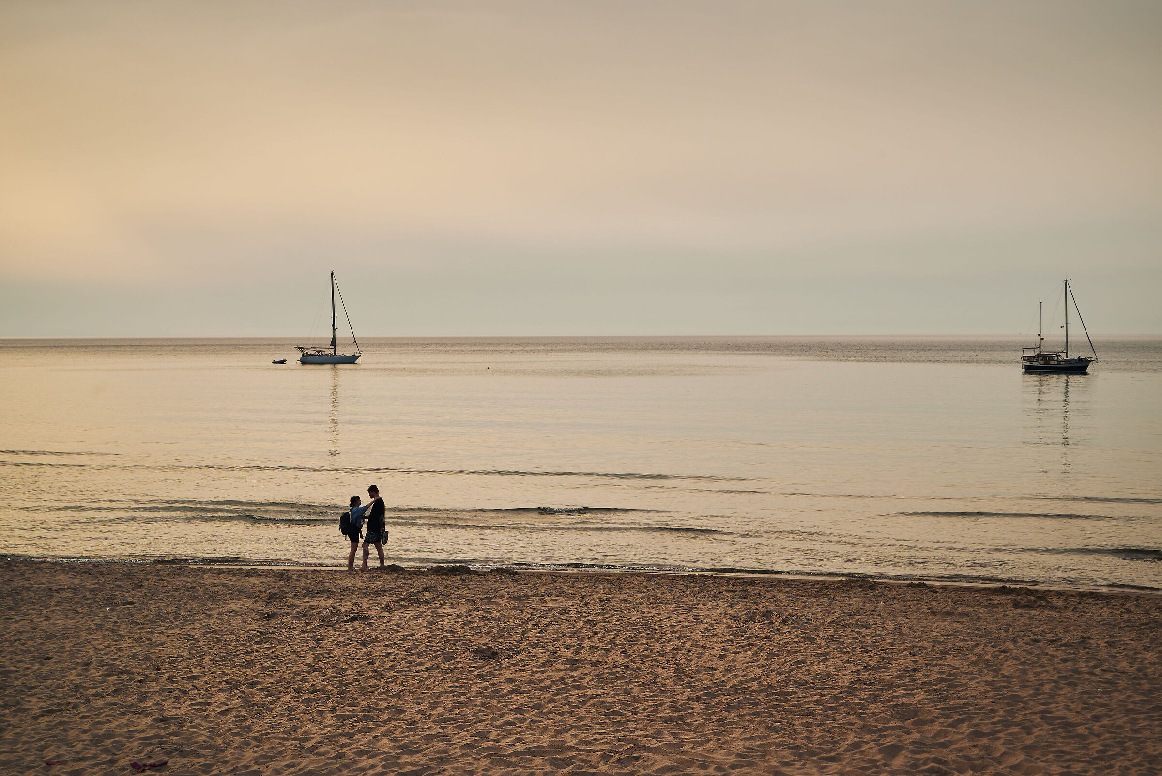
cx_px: 581
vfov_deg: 28.1
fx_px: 1550
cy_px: 388
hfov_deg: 41.1
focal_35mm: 48
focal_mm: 48
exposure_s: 1/160
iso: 160
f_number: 8
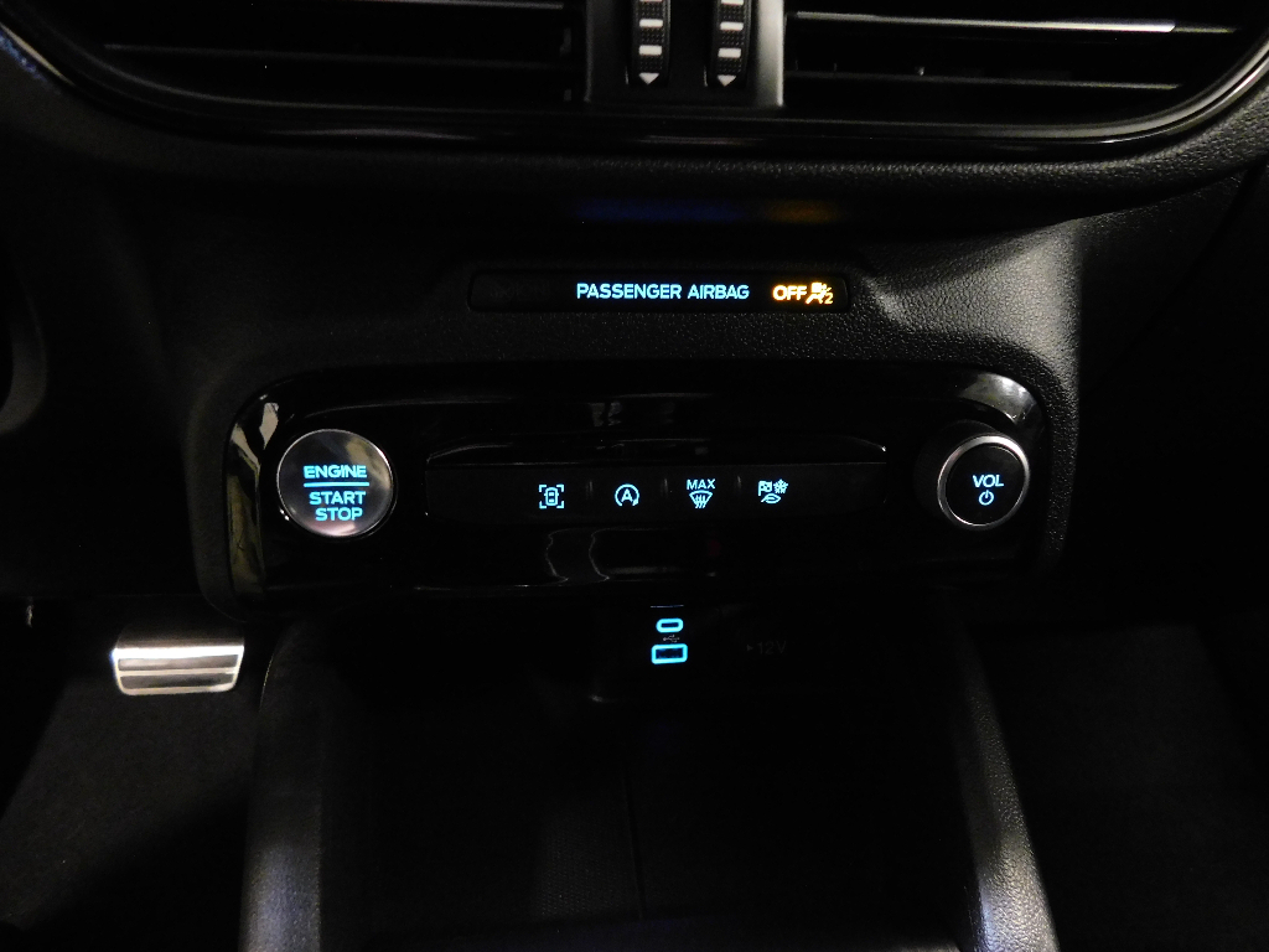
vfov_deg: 58.9
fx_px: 843
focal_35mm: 23
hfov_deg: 73.9
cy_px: 476
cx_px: 634
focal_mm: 4
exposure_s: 1/4
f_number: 3
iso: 800
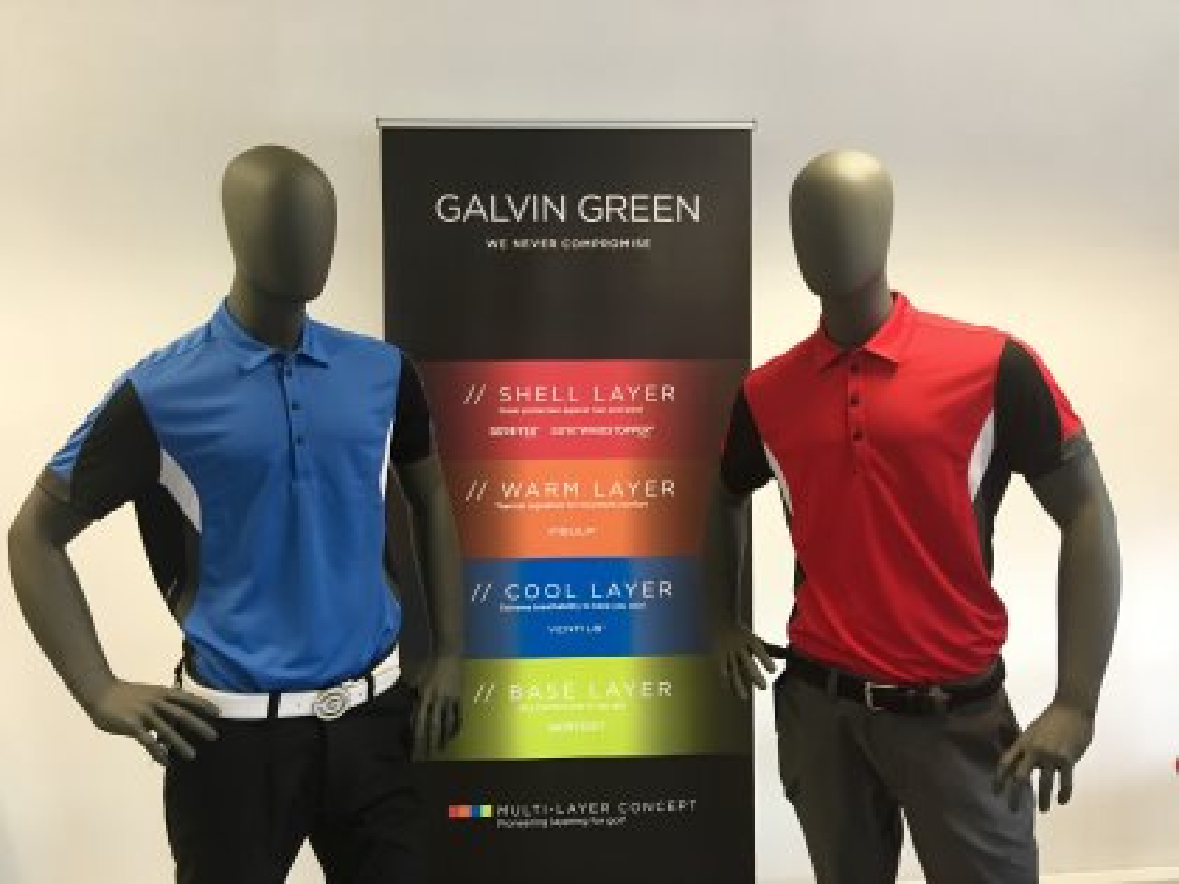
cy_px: 442
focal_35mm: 29
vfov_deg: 48.2
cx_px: 590
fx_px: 988
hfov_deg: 61.7
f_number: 2.2
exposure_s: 1/17
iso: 64
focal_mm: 4.15
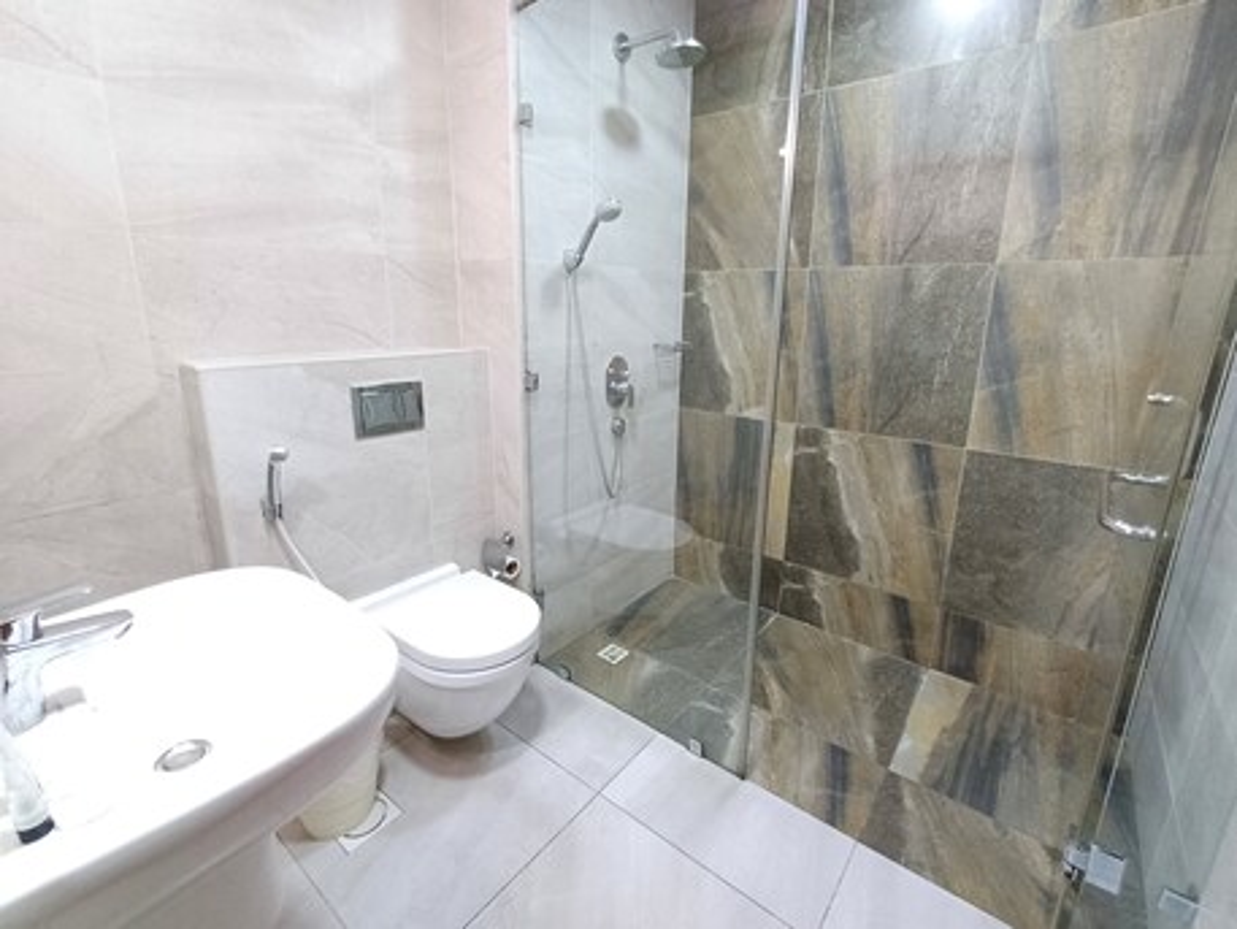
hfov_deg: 94.5
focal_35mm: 16
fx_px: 572
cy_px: 464
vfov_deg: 78.1
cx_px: 618
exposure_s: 1/25
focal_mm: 1.64
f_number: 2.2
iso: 200
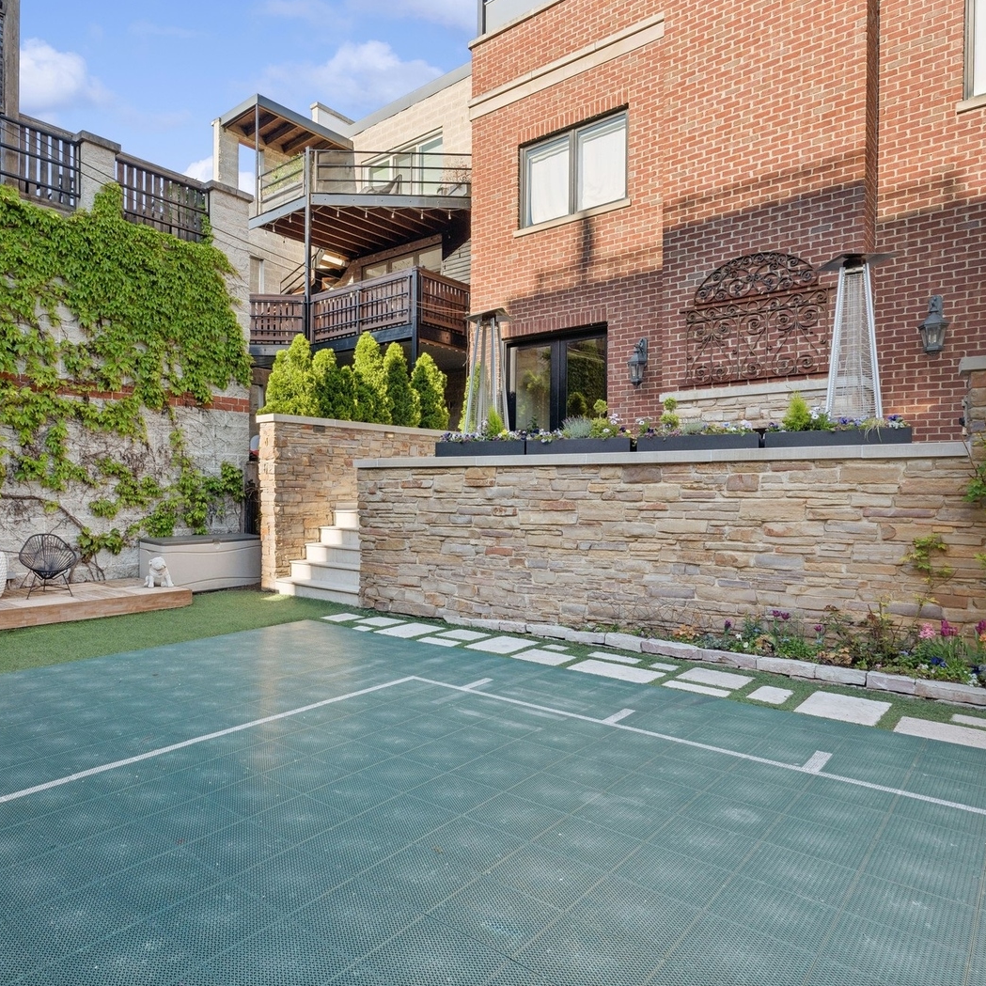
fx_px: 677
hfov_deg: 70.7
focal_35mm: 21
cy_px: 502
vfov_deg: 72.1
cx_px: 356
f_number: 8
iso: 320
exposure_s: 1/320
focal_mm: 16
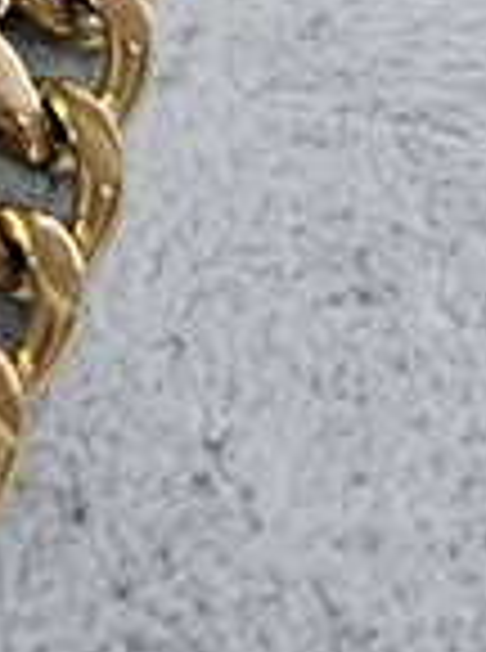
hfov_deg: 12.6
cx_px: -405
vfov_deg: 17.5
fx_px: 1993
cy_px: -189
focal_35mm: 106
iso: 160
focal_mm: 6.3
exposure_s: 1/54.3
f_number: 1.7
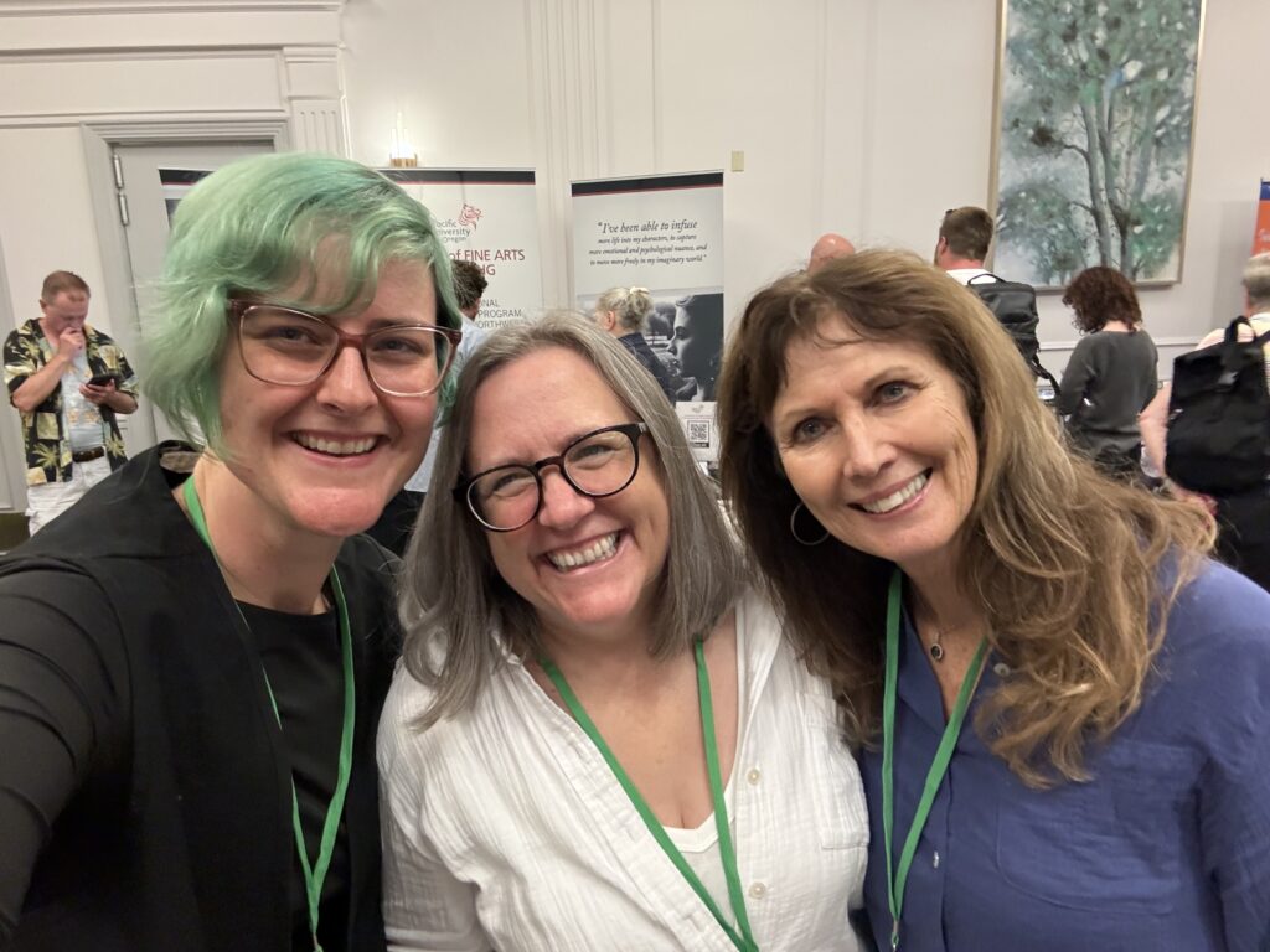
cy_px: 476
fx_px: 844
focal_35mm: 23
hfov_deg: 73.9
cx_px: 635
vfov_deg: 58.9
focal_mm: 2.69
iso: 500
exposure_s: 1/30
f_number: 1.9
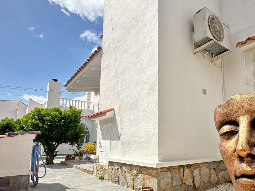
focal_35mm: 25
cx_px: 172
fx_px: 184
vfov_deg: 54.4
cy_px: 117
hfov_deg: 67.3
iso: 40
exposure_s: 1/1125
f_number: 2.2
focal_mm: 2.22
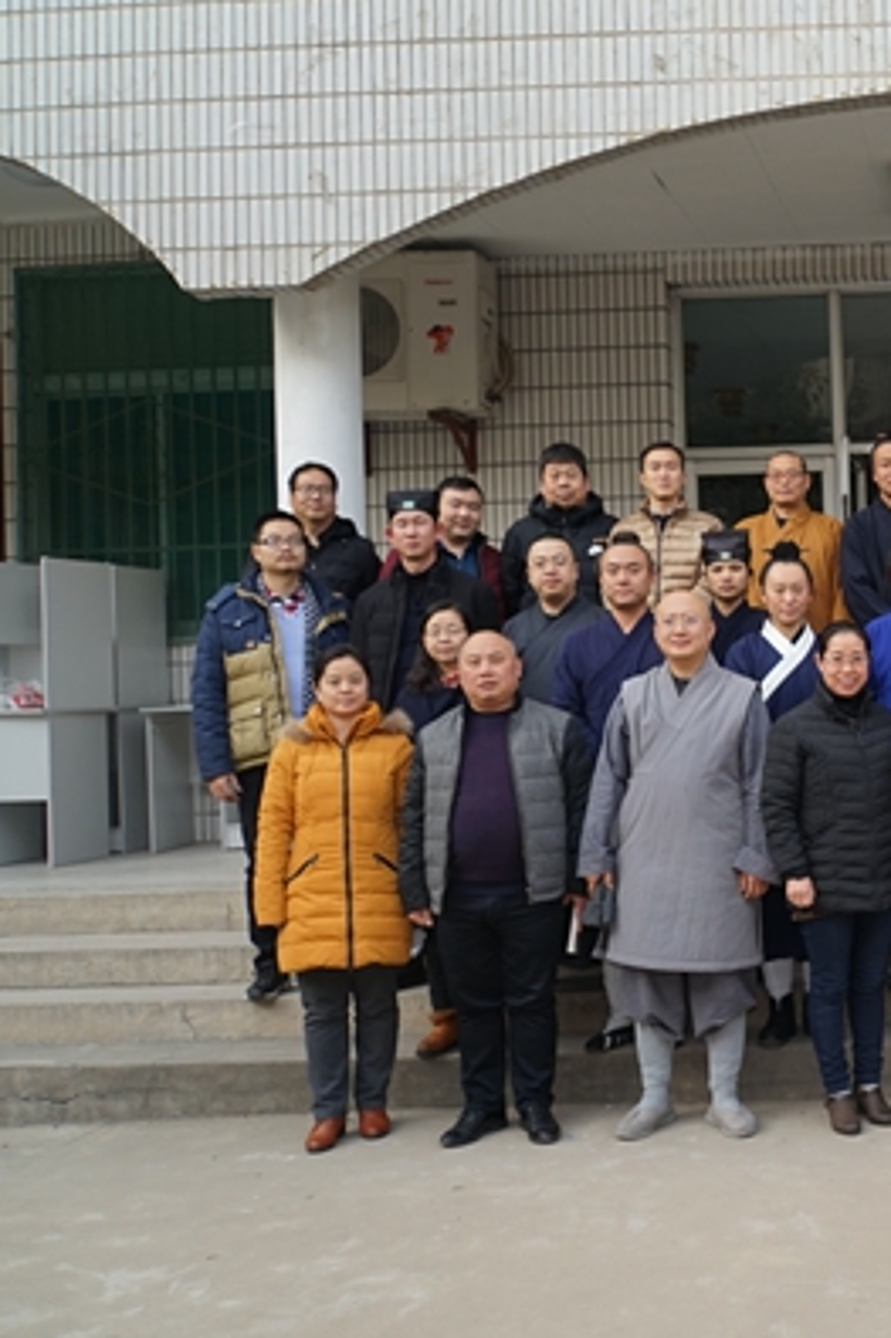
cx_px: 1010
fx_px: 1523
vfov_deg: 47.4
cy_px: 664
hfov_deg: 29.1
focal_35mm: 41
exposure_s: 1/160
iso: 125
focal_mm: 18
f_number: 4
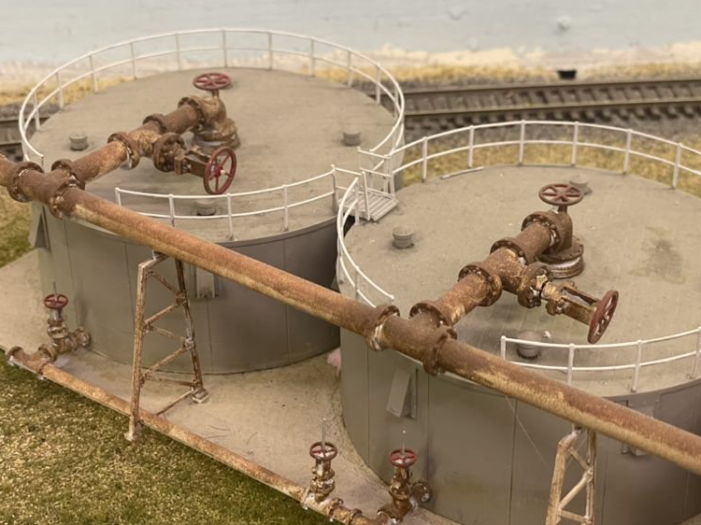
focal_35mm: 71
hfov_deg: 27.4
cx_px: 377
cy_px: 291
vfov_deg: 20.7
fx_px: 1437
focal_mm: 6
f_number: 2
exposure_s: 1/60
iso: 200
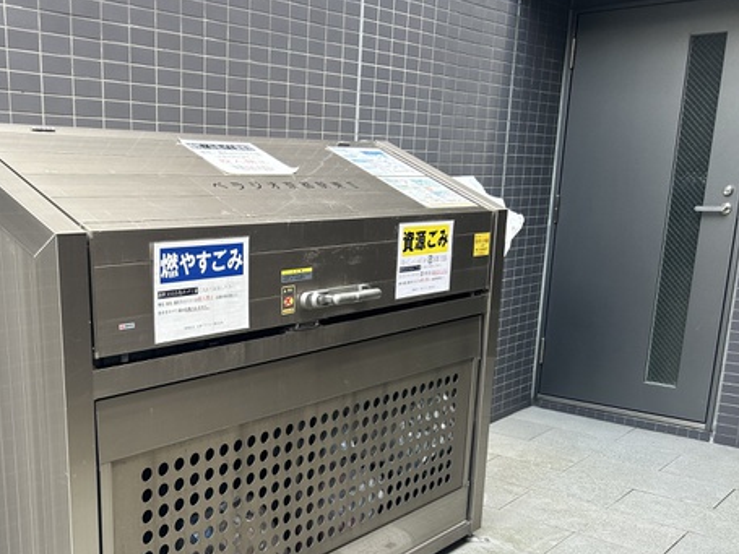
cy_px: 392
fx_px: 854
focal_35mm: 40
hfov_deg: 45.7
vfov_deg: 35.4
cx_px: 216
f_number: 1.5
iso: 50
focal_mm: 5.7
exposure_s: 1/169
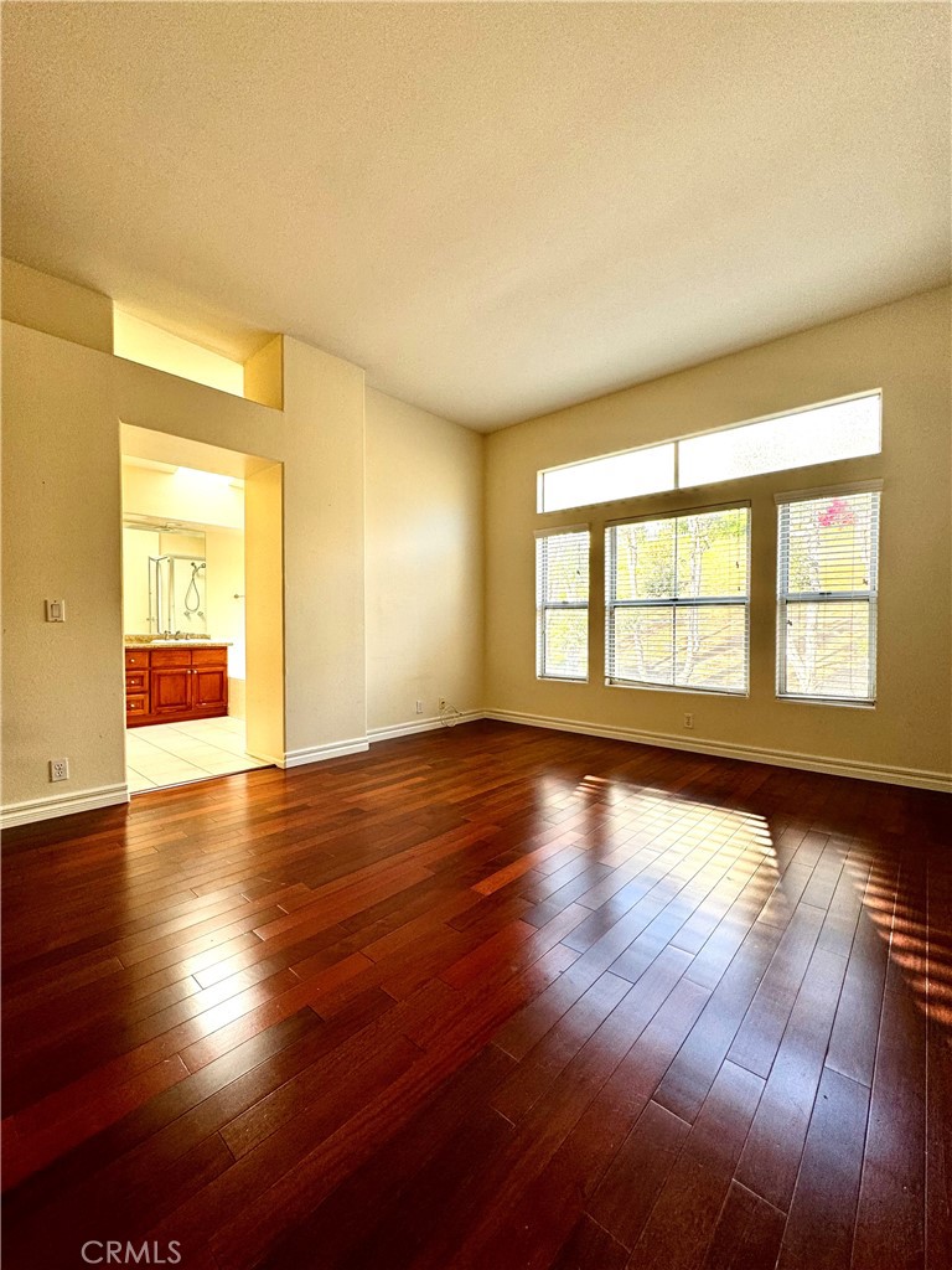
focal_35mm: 14
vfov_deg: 102.1
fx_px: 513
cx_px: 476
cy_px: 635
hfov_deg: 85.7
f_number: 2.2
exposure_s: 1/99
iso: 100
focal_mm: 2.22
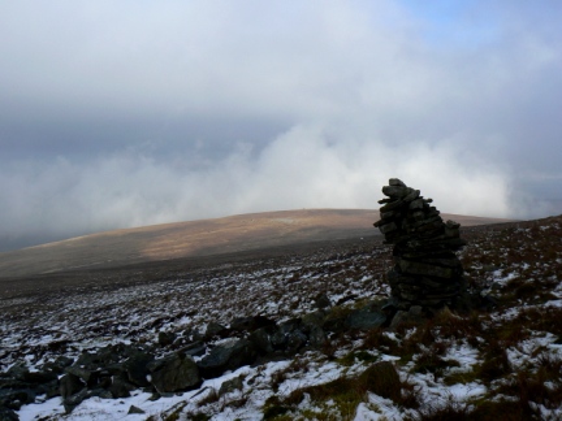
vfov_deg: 39.7
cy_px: 210
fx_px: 584
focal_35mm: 36
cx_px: 281
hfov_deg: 51.4
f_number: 6.3
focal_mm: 6
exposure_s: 1/400
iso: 80
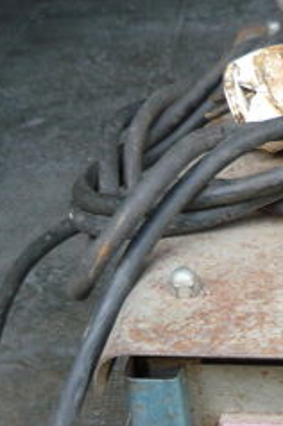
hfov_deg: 15.2
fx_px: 993
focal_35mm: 84
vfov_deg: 23.7
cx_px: 403
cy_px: 371
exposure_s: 1/30
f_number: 3.3
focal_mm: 5.2
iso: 100
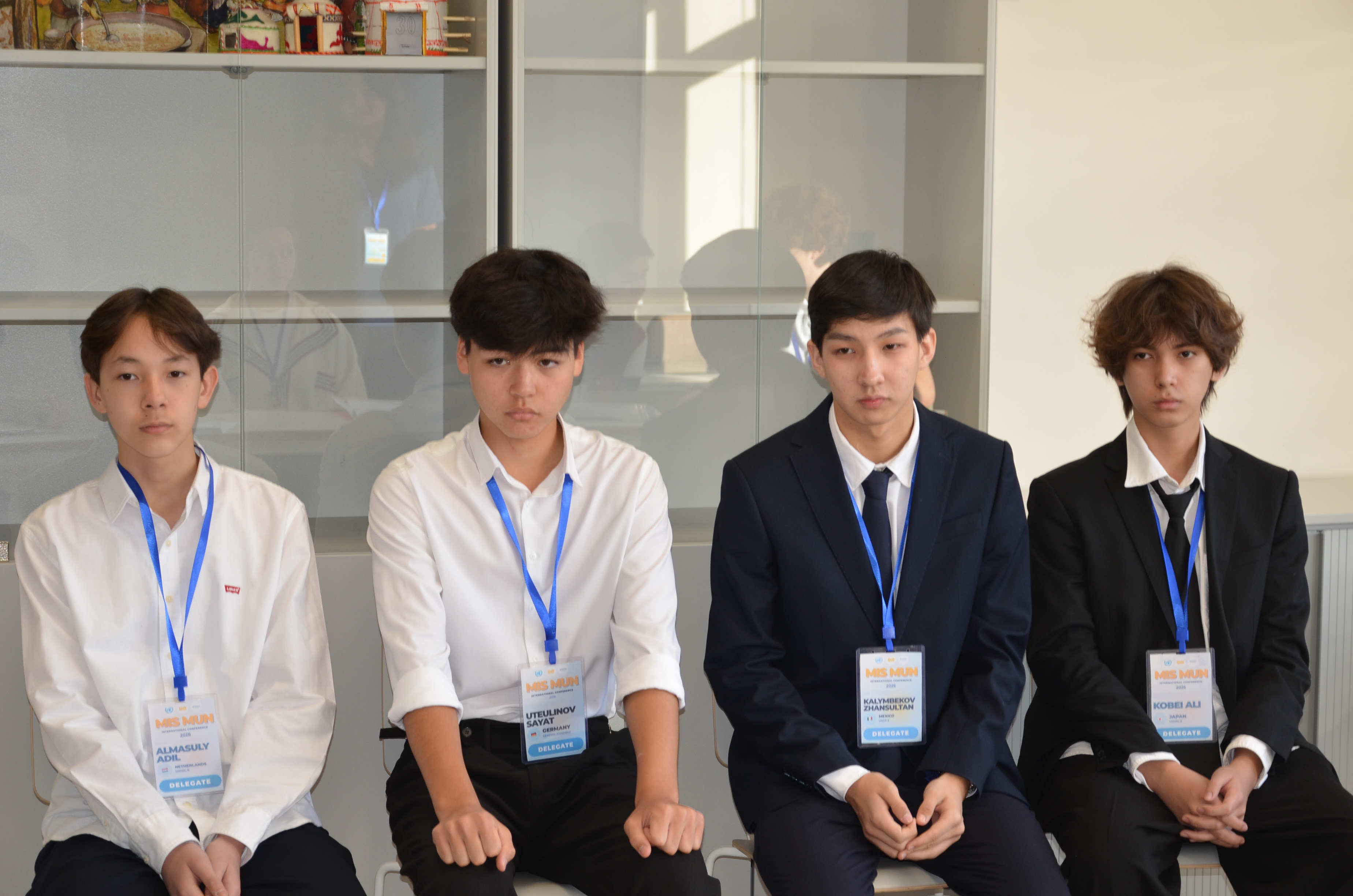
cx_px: 676
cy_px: 448
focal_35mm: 75
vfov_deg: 18.1
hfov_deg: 27.0
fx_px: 2813
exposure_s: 1/100
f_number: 5
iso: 400
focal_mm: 50
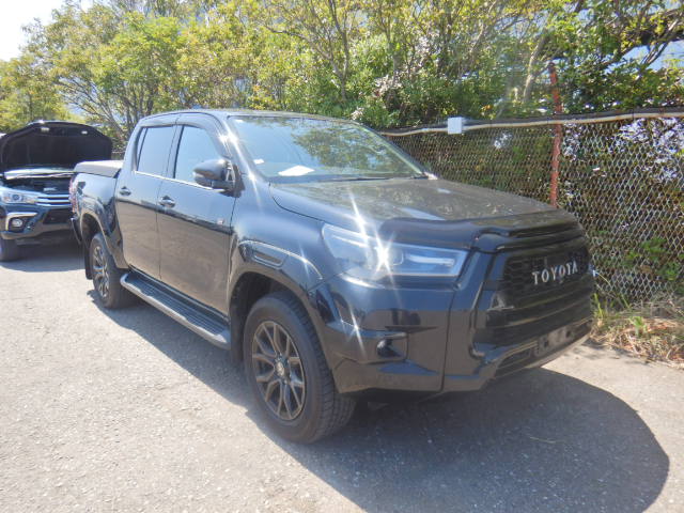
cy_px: 256
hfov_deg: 71.6
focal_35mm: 24
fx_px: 474
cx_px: 342
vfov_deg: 56.8
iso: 125
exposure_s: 1/800
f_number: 2.8
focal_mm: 4.3
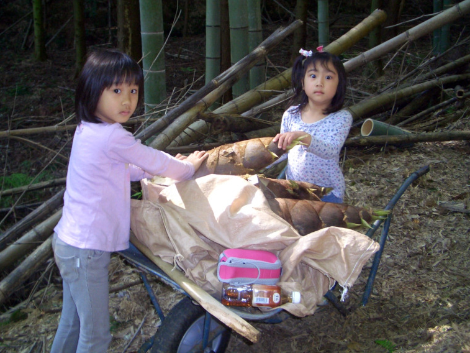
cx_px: 232
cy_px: 167
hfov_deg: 50.1
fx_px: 502
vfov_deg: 38.7
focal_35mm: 37
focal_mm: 5.8
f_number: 2.6
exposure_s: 1/60
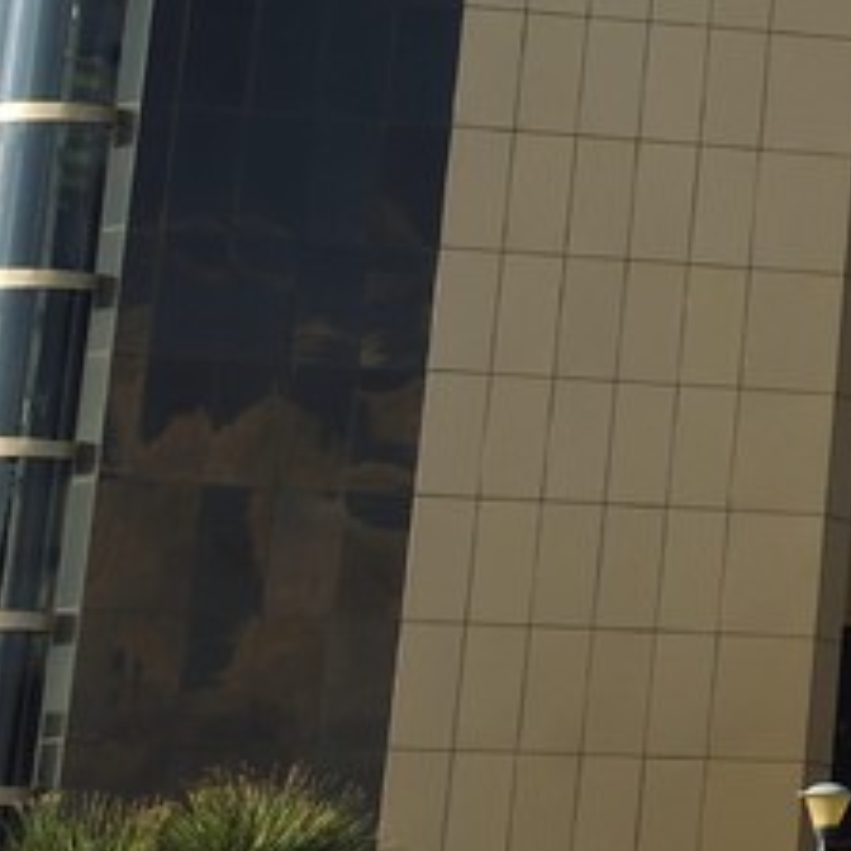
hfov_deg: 6.9
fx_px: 6397
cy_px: -714
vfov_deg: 7.4
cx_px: 2488
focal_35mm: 230
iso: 200
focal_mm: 38
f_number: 11
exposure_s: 1/250
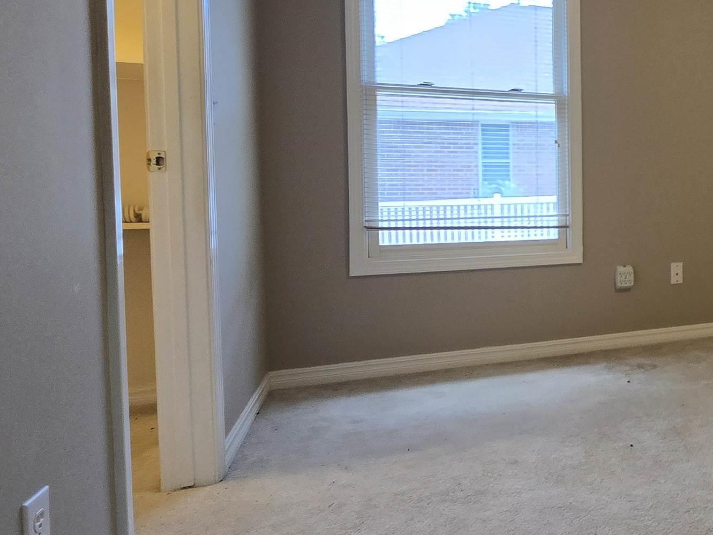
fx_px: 618
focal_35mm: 30
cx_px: 732
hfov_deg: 48.1
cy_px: 196
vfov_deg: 46.3
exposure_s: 1/60
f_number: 2.2
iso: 200
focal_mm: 2.2
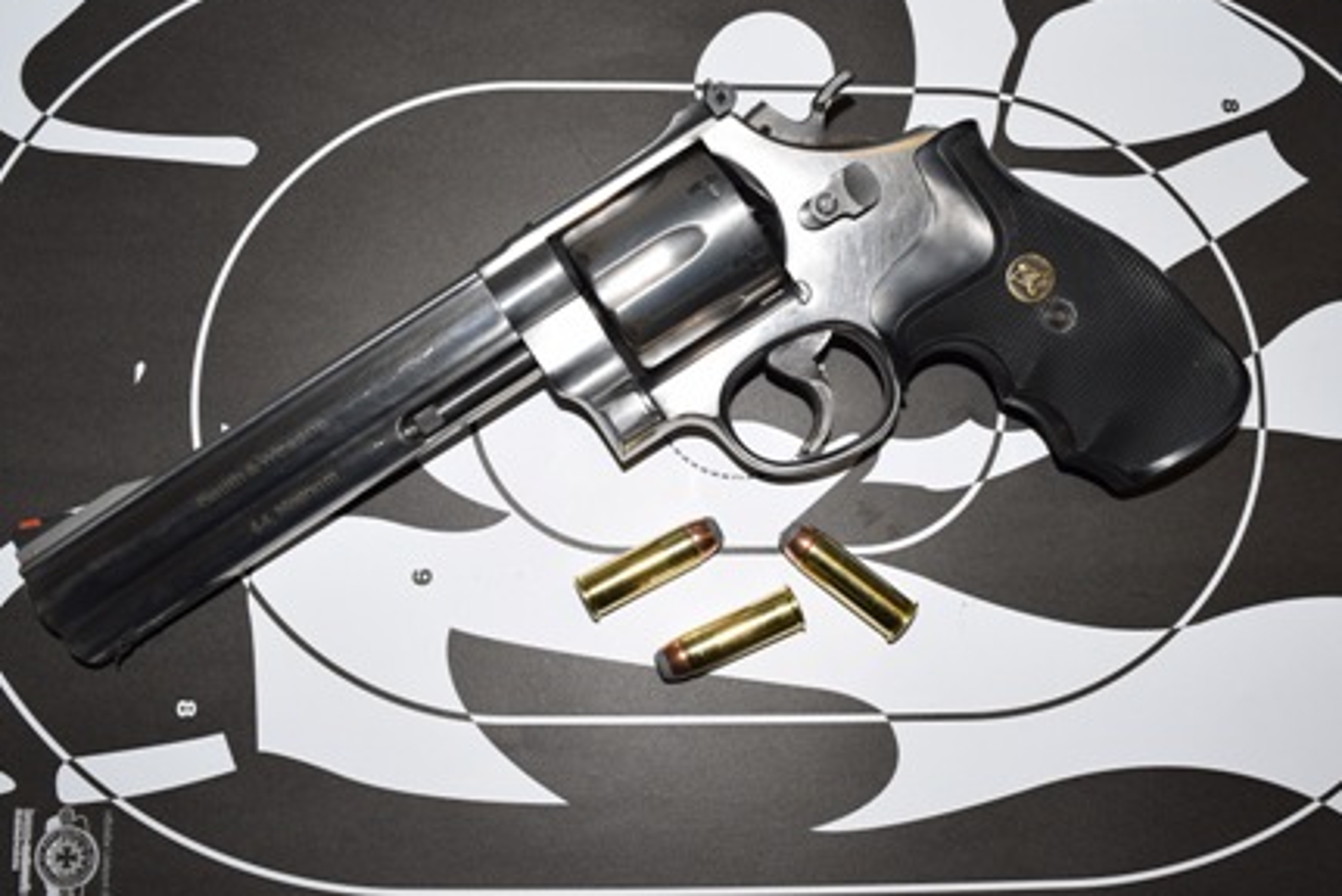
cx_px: 694
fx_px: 1044
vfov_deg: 46.5
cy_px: 440
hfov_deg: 65.4
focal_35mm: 28
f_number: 8
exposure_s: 1/60
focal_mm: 18
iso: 100
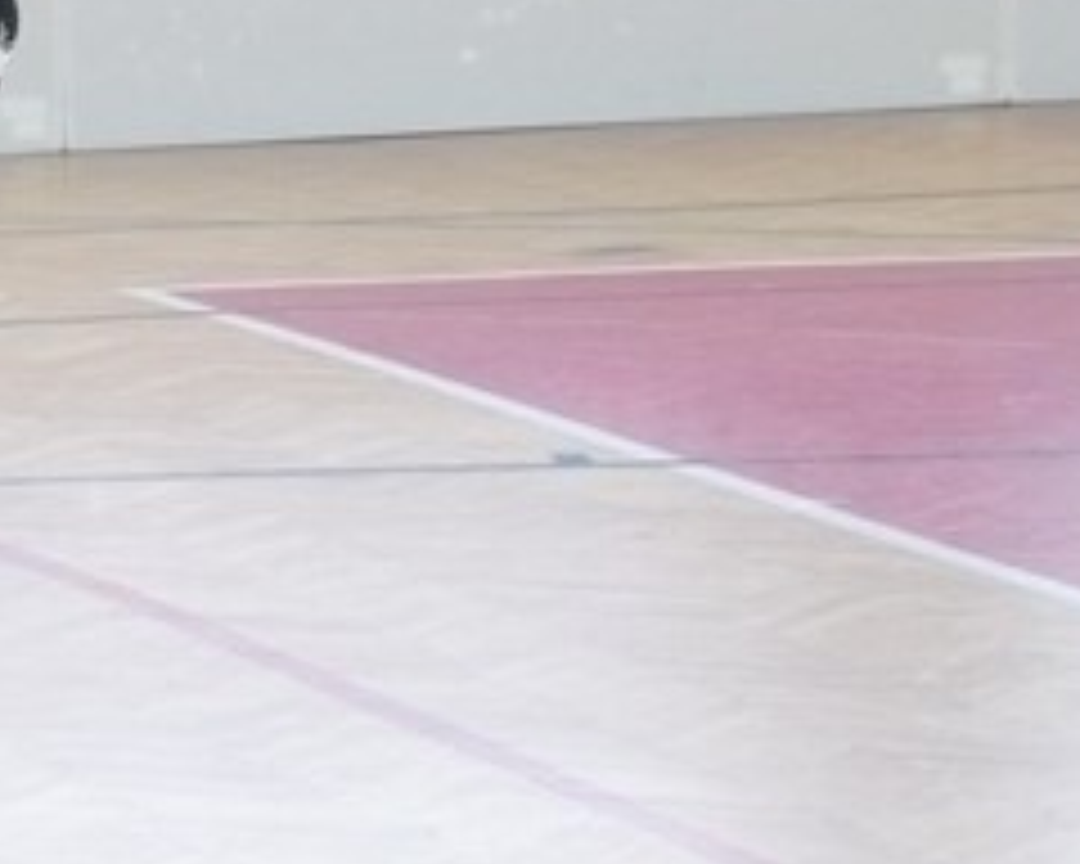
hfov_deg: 7.5
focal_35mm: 256
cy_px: 14
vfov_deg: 6.0
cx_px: -176
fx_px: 8183
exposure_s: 1/80
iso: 400
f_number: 5
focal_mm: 17.4
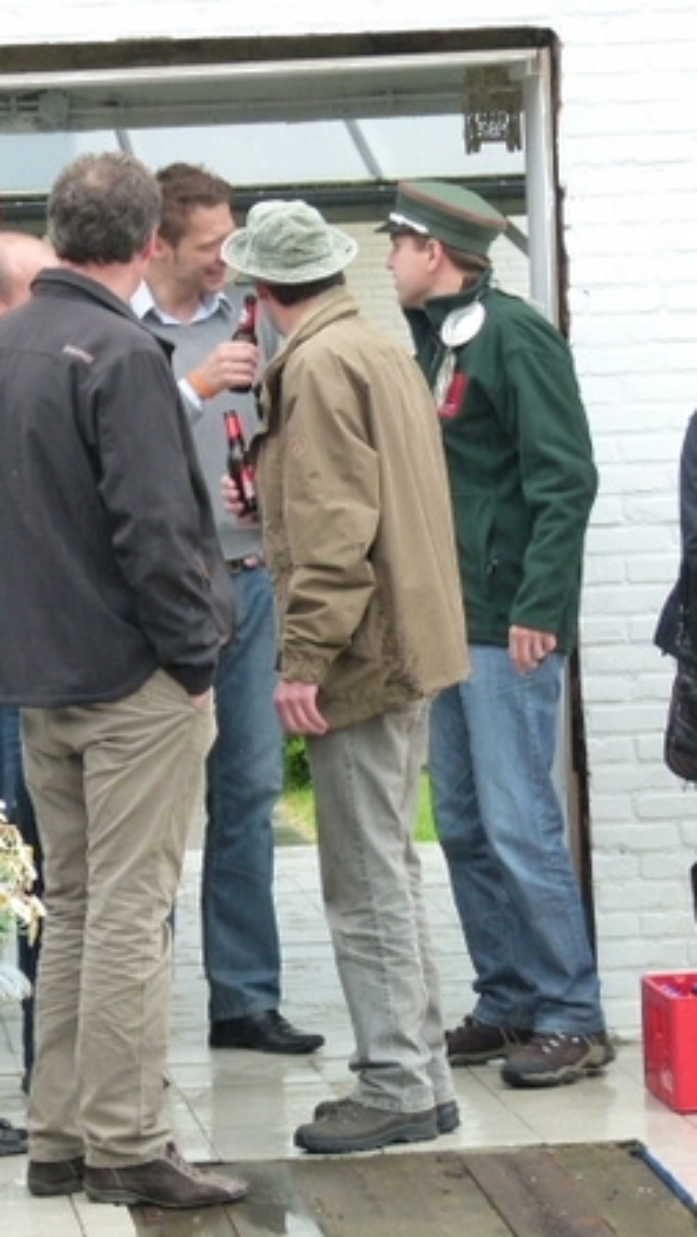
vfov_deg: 12.6
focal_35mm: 171
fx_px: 5609
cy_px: 620
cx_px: 138
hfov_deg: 7.1
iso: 160
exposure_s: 1/80
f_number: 3.5
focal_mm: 21.1
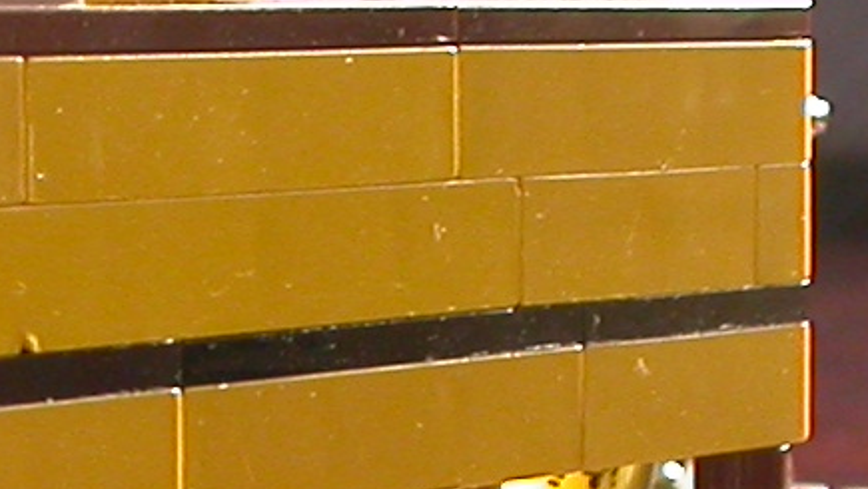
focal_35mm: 216
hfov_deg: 9.9
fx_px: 4973
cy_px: 619
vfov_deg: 5.6
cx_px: 106
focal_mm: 7.85
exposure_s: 1/51.8
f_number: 3
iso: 100
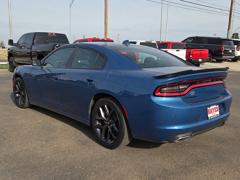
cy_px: 90
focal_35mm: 35
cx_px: 120
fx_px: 243
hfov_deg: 52.6
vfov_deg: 40.7
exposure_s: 1/5000
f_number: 1.8
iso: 77
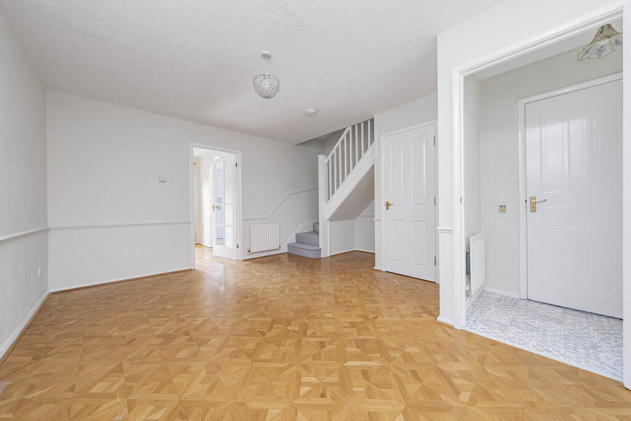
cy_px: 210
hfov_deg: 112.6
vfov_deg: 90.0
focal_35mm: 12
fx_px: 210
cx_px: 316
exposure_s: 1/6
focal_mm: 12
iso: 320
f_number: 9
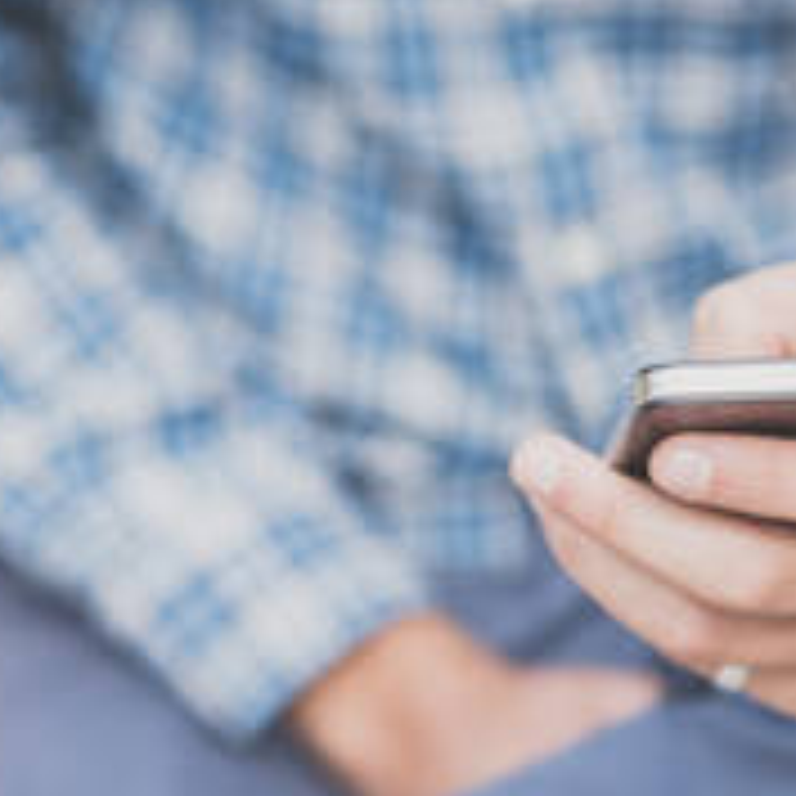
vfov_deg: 9.5
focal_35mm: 184
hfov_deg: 9.5
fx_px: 4787
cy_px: 576
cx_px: 477
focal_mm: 85
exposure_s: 1/640
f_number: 2.8
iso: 100
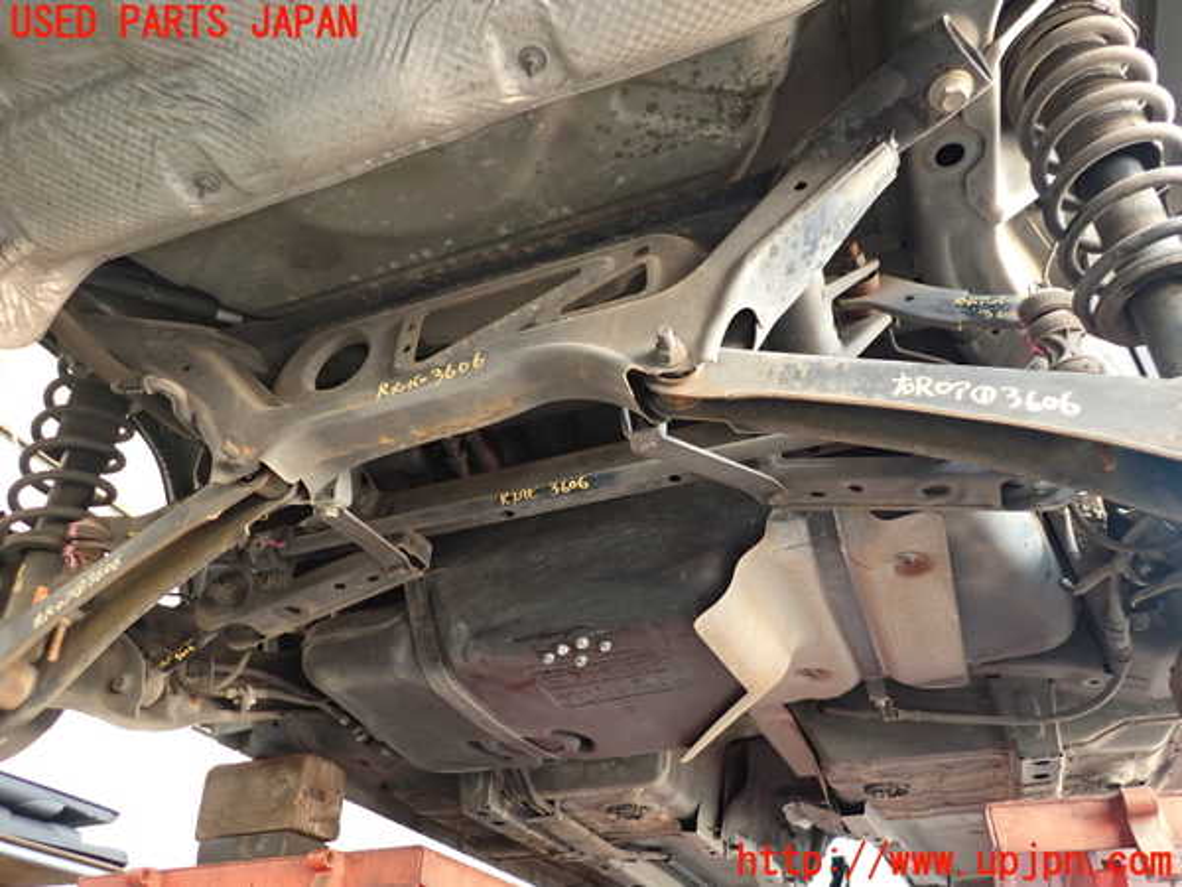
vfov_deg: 54.9
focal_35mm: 25
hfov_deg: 69.4
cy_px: 444
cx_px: 591
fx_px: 854
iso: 250
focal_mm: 4.5
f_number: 2
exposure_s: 1/30
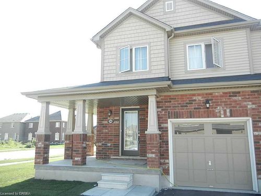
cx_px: 130
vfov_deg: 46.8
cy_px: 98
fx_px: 226
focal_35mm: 30
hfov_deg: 60.0
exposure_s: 1/218
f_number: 3.5
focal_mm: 5.4
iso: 160
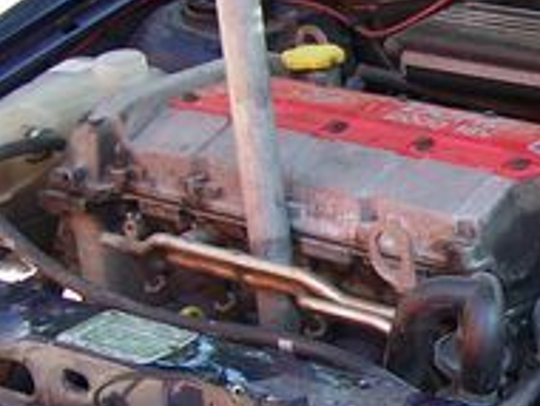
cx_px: 634
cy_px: 280
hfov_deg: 14.9
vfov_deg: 11.6
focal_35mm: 128
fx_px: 1999
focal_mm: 6.3
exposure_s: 1/100
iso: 80
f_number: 2.8
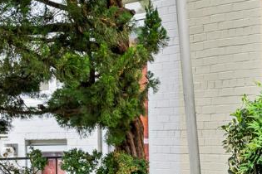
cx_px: 309
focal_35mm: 104
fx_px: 757
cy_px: 135
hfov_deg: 18.7
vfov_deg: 13.1
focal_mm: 16
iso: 160
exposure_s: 1/25
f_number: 4
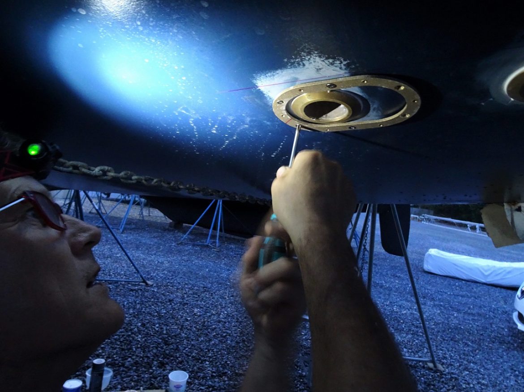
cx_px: 262
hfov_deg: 71.6
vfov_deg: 56.8
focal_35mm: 24
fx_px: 363
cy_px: 196
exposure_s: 1/8
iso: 800
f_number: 3.5
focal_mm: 4.1
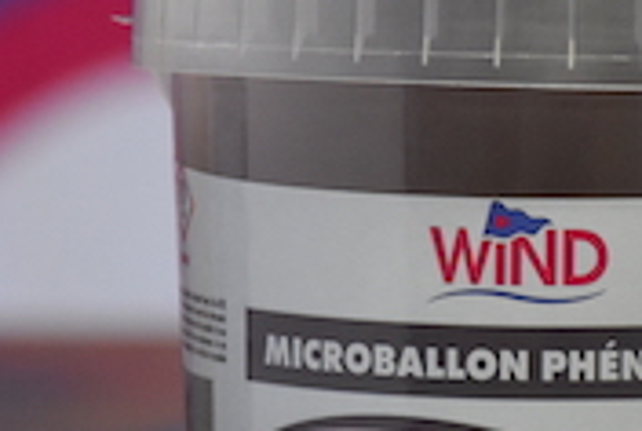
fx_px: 13612
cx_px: 401
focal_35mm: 762
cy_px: 119
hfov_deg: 2.7
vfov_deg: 1.8
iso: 1800
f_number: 5.6
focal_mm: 140
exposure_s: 1/125
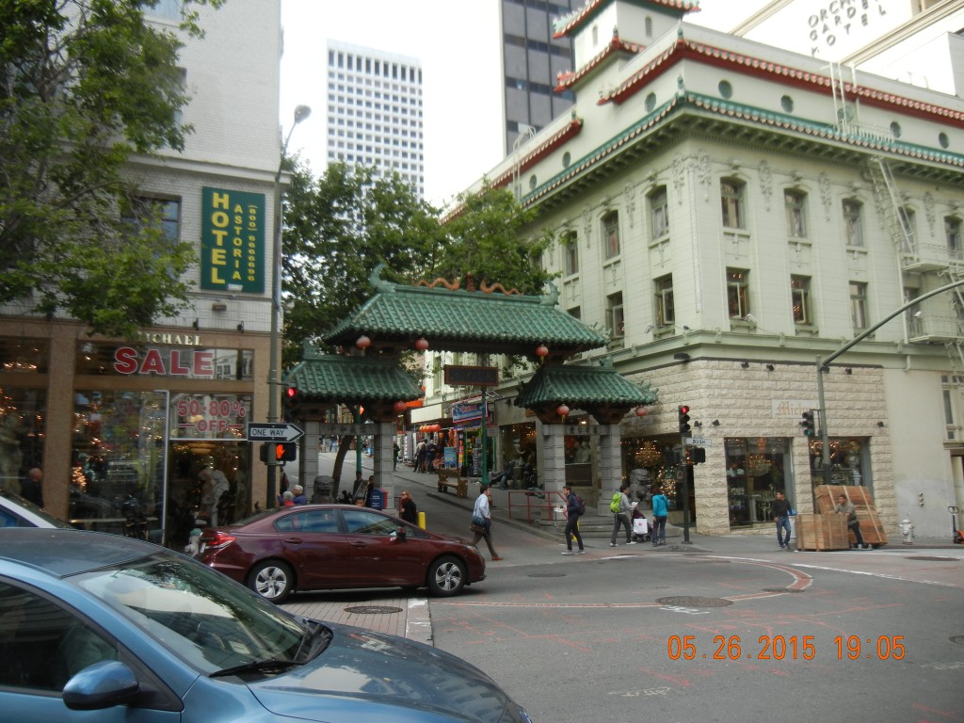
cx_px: 482
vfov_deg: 46.8
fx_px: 835
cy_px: 362
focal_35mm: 30
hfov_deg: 60.0
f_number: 3.5
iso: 160
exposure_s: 1/574
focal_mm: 5.4
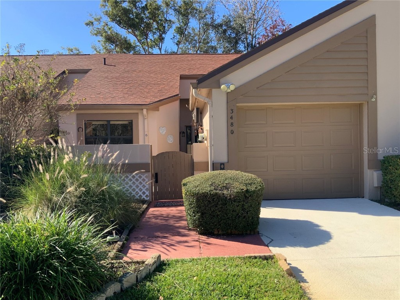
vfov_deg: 48.2
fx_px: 335
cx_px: 200
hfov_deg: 61.7
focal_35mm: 29
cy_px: 150
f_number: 1.8
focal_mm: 3
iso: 16
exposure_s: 1/929
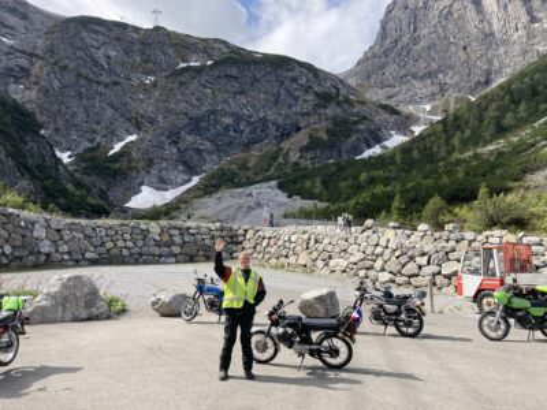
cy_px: 205
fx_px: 442
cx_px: 274
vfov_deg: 49.7
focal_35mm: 28
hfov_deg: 63.4
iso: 20
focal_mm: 3.99
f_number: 1.8
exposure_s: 1/1171
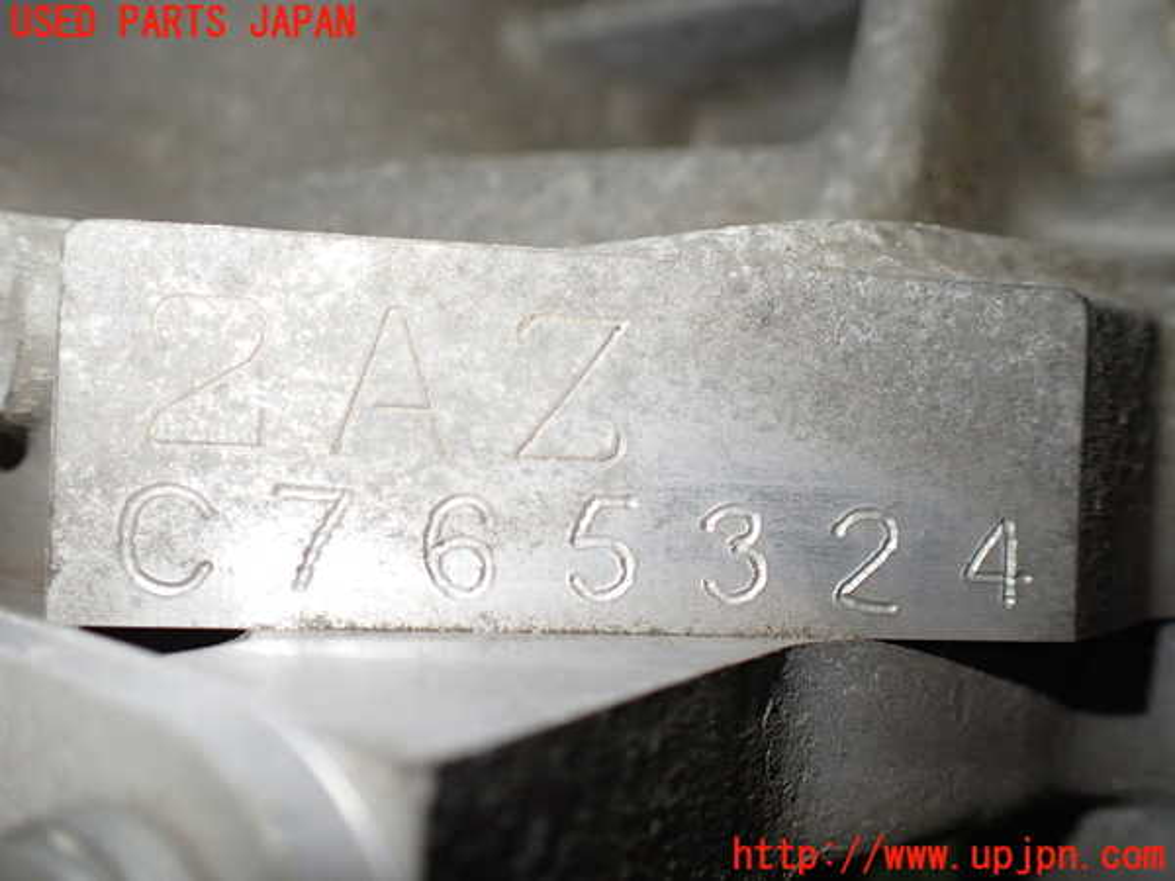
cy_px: 440
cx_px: 588
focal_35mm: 30
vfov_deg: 46.8
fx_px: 1018
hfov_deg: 60.0
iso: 320
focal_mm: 5.4
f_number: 2.3
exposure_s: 1/125
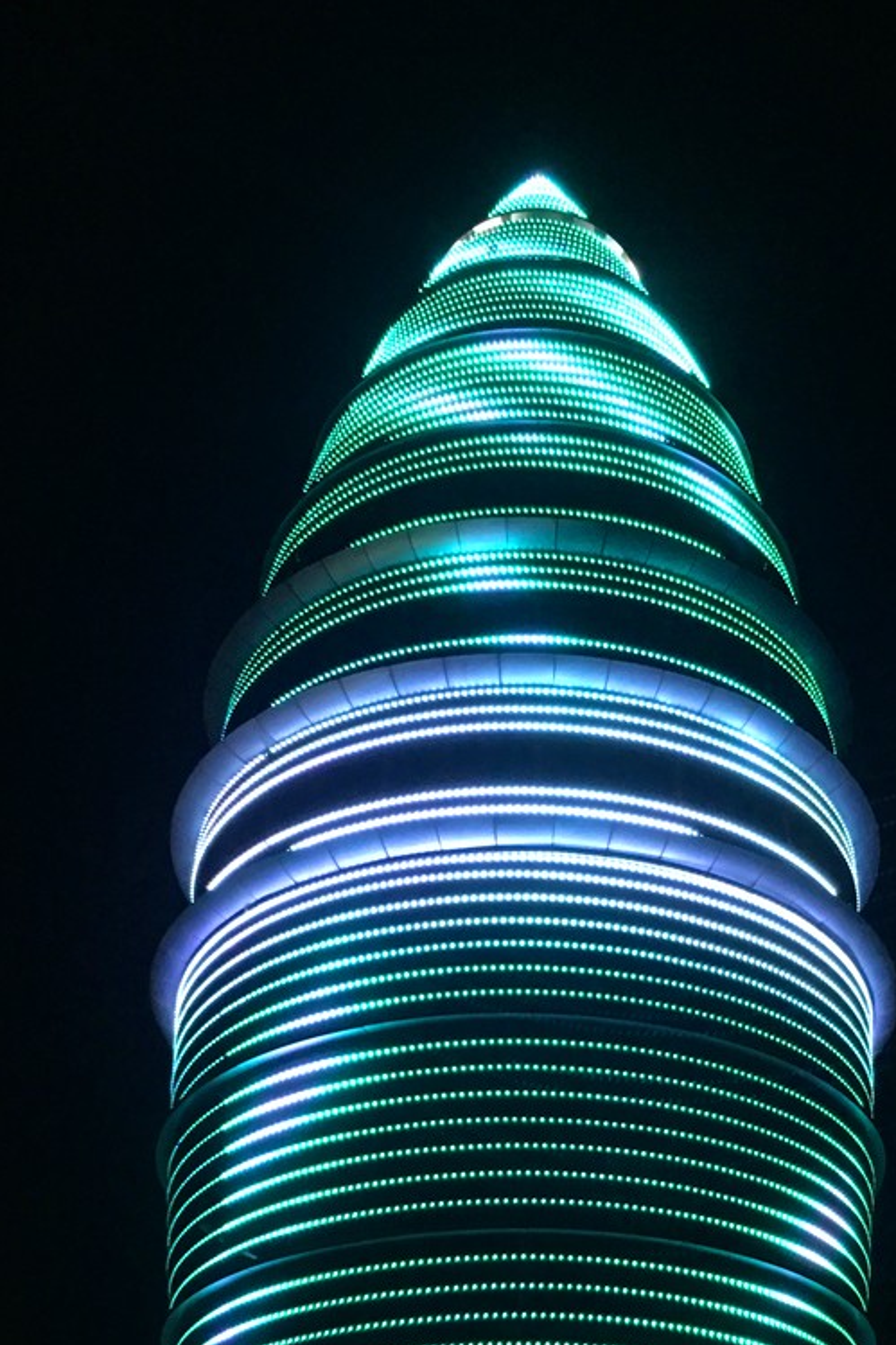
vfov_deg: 38.2
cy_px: 950
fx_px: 1905
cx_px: 587
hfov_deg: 26.3
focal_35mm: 51
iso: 100
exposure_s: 1/8
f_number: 2.2
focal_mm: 4.15
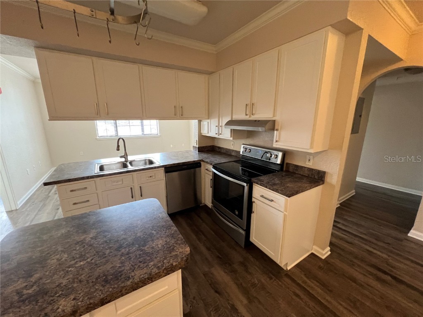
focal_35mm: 13
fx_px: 159
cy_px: 158
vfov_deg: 89.9
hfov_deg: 106.2
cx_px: 212
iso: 400
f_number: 1.8
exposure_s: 1/60
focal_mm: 1.57
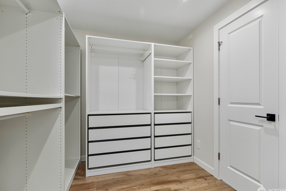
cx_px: 149
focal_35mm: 18
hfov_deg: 90.0
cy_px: 97
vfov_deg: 67.4
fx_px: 143
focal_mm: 17
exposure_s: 1/10
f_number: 9
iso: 400
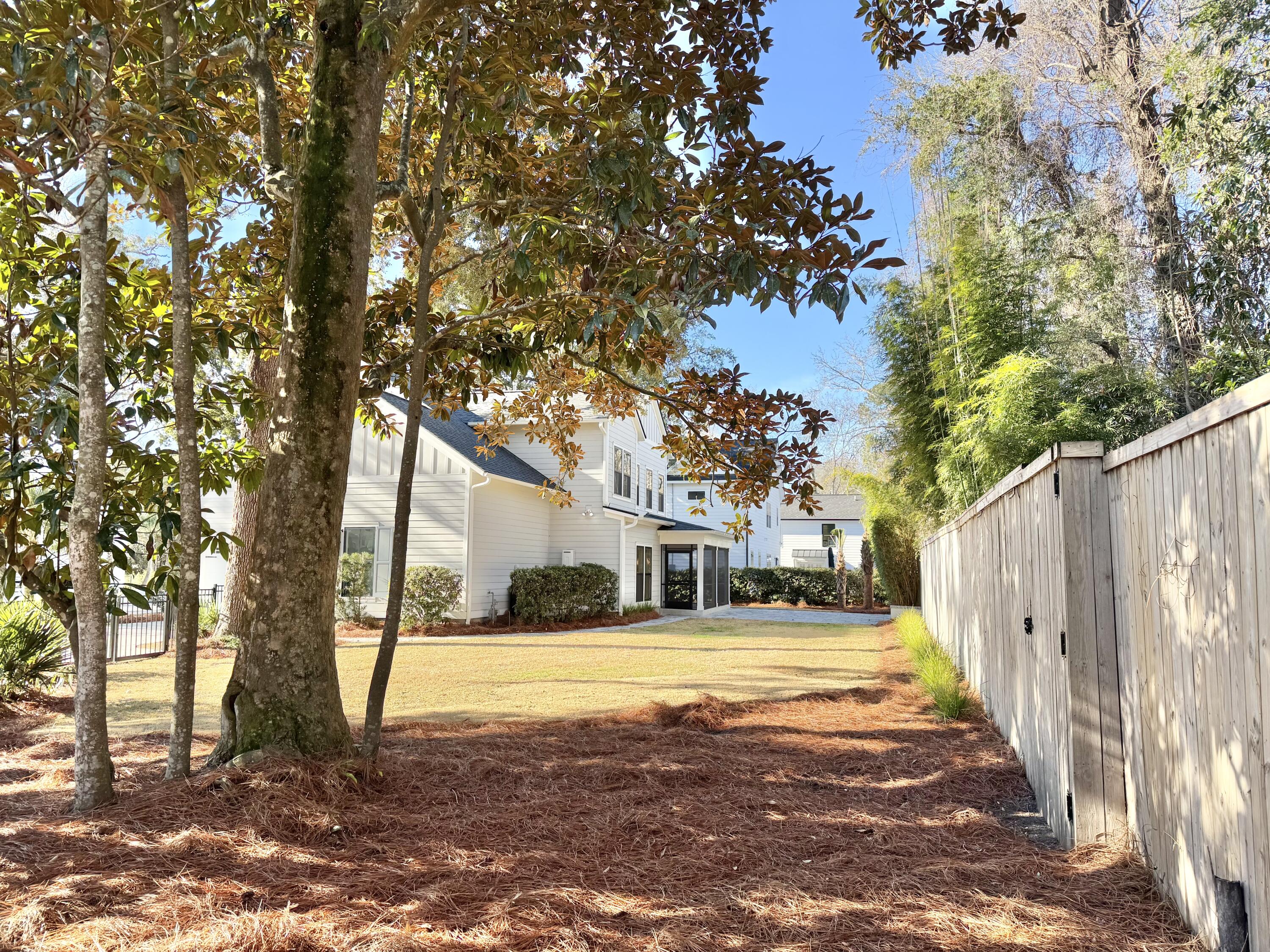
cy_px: 476
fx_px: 881
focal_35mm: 24
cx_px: 635
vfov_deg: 56.8
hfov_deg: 71.6
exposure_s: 1/832
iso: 80
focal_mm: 6.76
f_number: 1.78
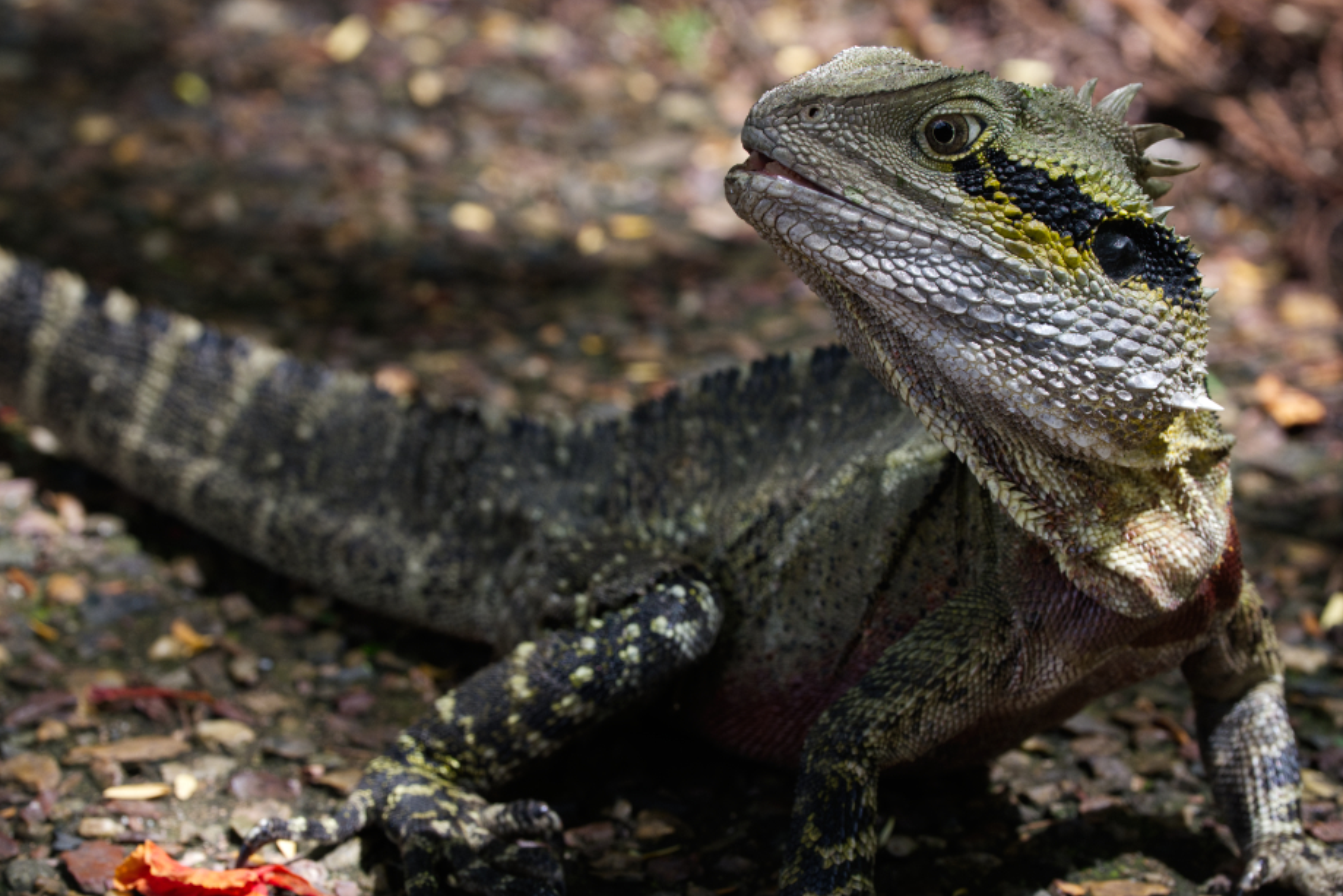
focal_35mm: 234
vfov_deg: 5.9
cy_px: 471
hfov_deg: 8.8
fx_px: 8730
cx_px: 647
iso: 800
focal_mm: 140
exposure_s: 1/240
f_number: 8
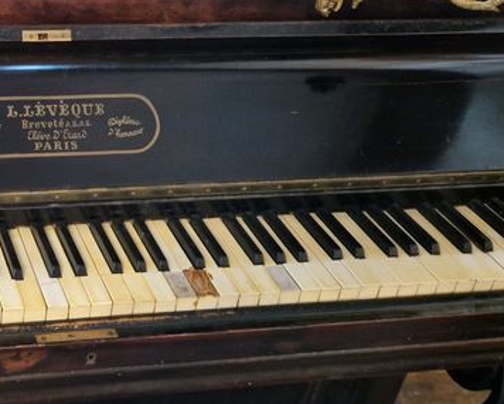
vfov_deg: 24.2
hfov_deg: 27.9
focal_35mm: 63
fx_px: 940
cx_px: -21
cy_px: 163
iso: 640
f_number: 1.8
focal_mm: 5.4
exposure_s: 1/25
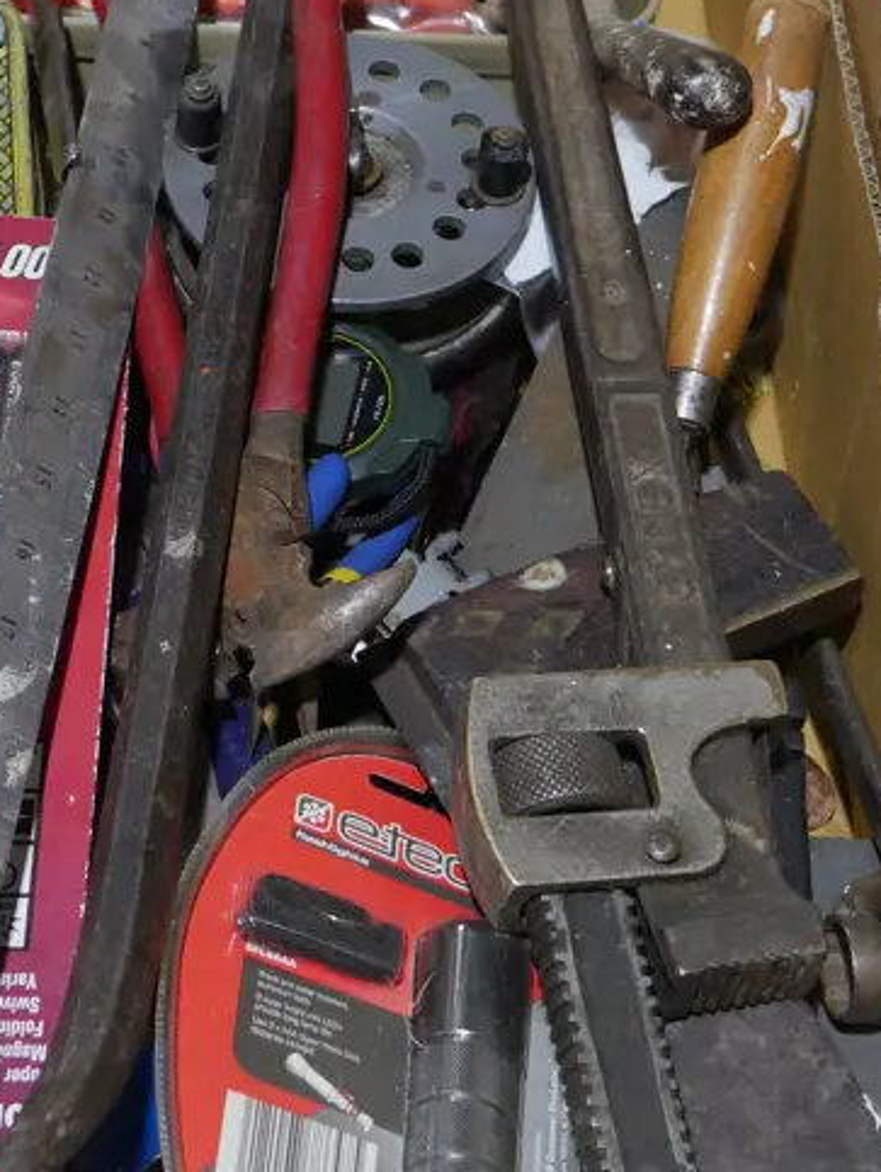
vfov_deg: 21.7
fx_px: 3016
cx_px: 123
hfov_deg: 16.4
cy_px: 221
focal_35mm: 89
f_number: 4.6
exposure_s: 1/60
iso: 320
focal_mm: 21
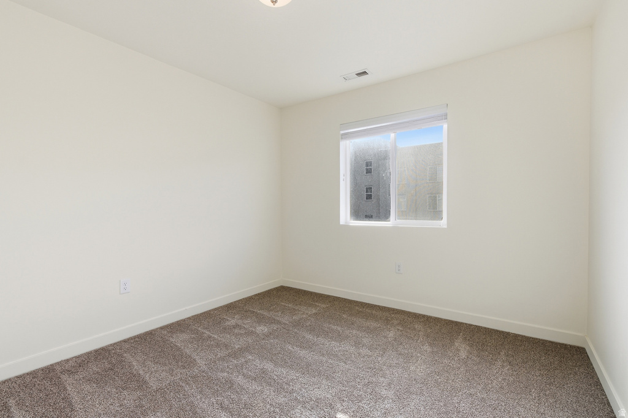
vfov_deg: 73.7
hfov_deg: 96.8
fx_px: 279
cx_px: 314
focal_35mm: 16
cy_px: 209
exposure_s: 1/500
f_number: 9
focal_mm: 16
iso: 250
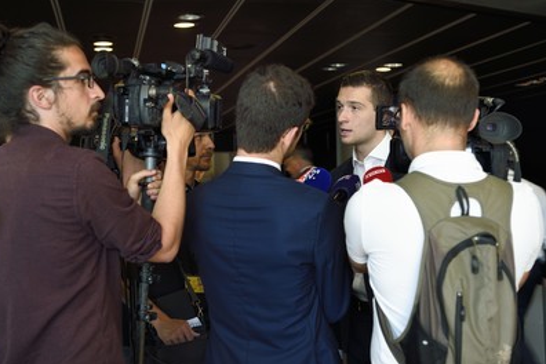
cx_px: 274
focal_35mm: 53
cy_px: 190
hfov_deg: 37.5
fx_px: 804
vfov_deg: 25.5
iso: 200
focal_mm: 50
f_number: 4.5
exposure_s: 1/25
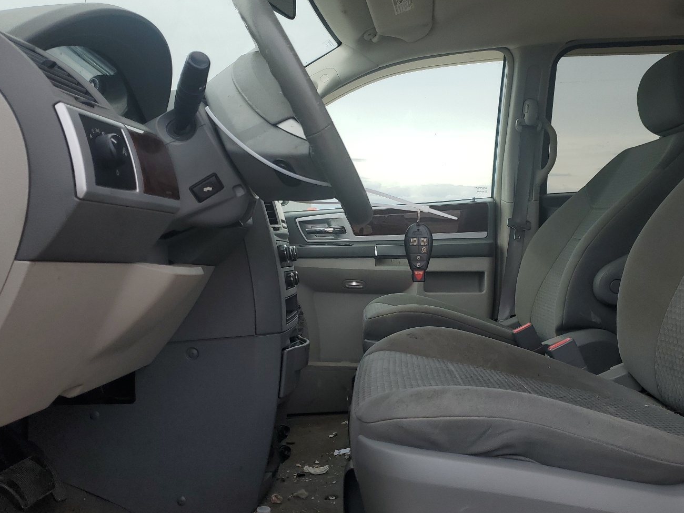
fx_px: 632
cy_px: 284
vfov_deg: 44.1
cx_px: 366
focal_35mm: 32
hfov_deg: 56.8
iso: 50
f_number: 1.5
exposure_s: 1/1429
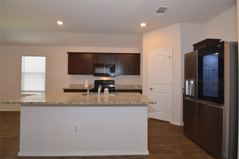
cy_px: 80
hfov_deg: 95.0
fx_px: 109
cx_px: 120
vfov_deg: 71.9
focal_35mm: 16
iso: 400
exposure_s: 1/60
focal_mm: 11
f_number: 4
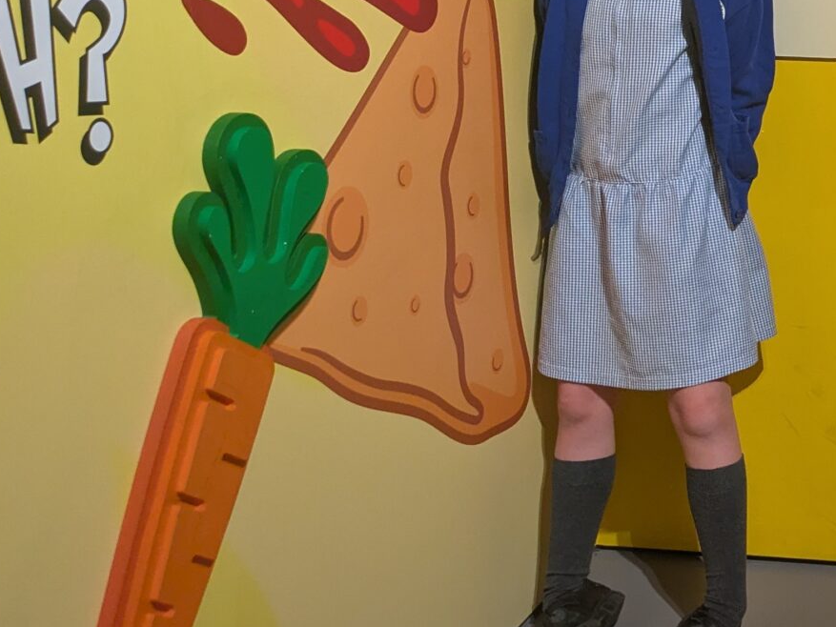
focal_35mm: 73
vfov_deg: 19.9
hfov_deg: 22.9
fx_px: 1763
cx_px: 1160
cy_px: 103
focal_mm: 5.43
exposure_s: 1/100
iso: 290
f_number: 1.89
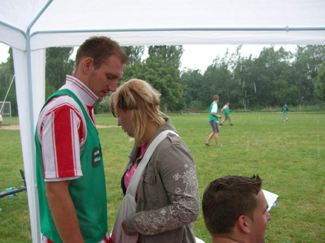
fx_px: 338
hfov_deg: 51.4
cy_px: 122
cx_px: 162
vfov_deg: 39.6
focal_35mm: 36
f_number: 2.7
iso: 50
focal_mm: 6
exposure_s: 1/76.3
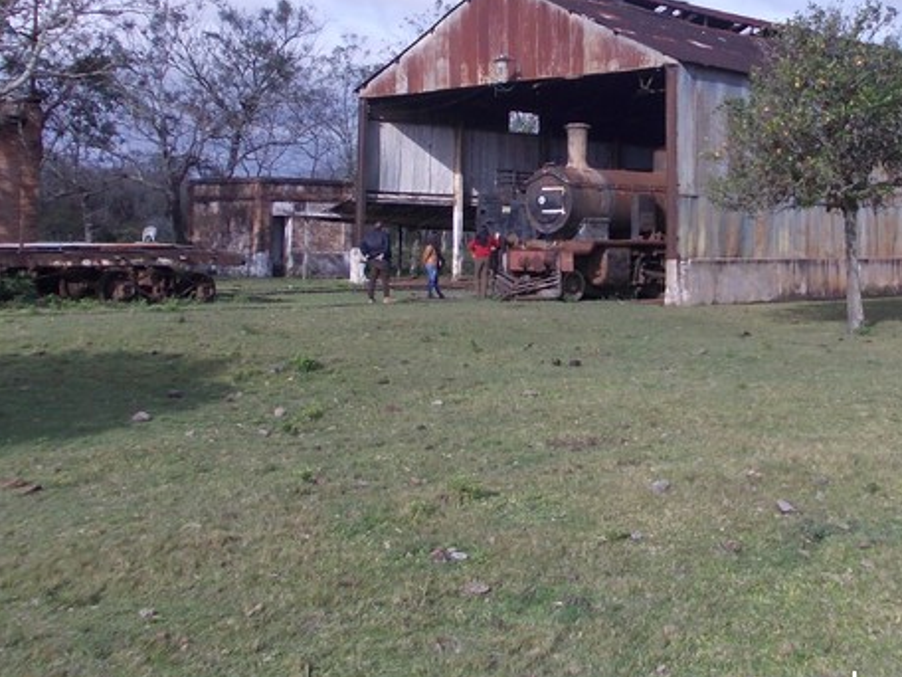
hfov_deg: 39.8
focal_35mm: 47
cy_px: 198
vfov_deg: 30.5
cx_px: 629
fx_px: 1225
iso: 80
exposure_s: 1/320
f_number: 5.4
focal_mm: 4
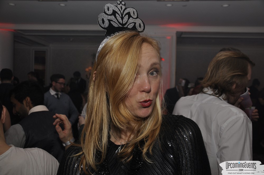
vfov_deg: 39.9
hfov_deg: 57.3
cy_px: 88
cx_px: 132
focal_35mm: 33
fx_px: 242
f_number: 5
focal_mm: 22
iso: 400
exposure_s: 1/60
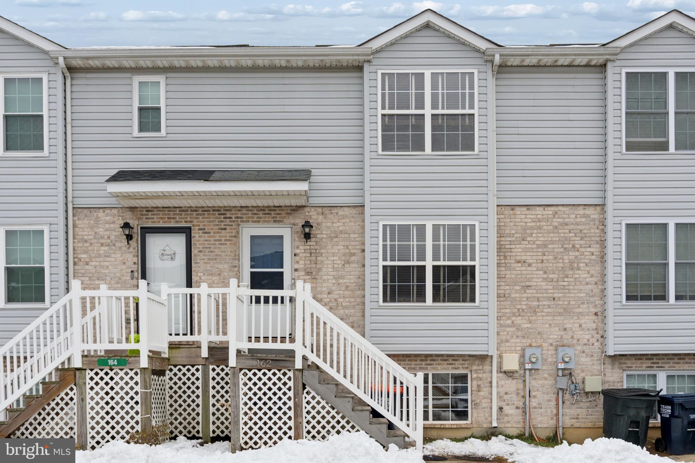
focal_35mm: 34
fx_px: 666
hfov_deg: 55.1
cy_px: 232
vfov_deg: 38.4
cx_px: 348
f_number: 8
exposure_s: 1/250
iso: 100
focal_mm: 23
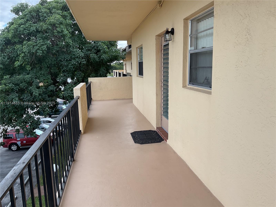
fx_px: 231
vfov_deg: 48.2
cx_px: 138
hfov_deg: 61.7
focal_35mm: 29
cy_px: 104
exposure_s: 1/309
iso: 16
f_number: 1.8
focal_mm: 3
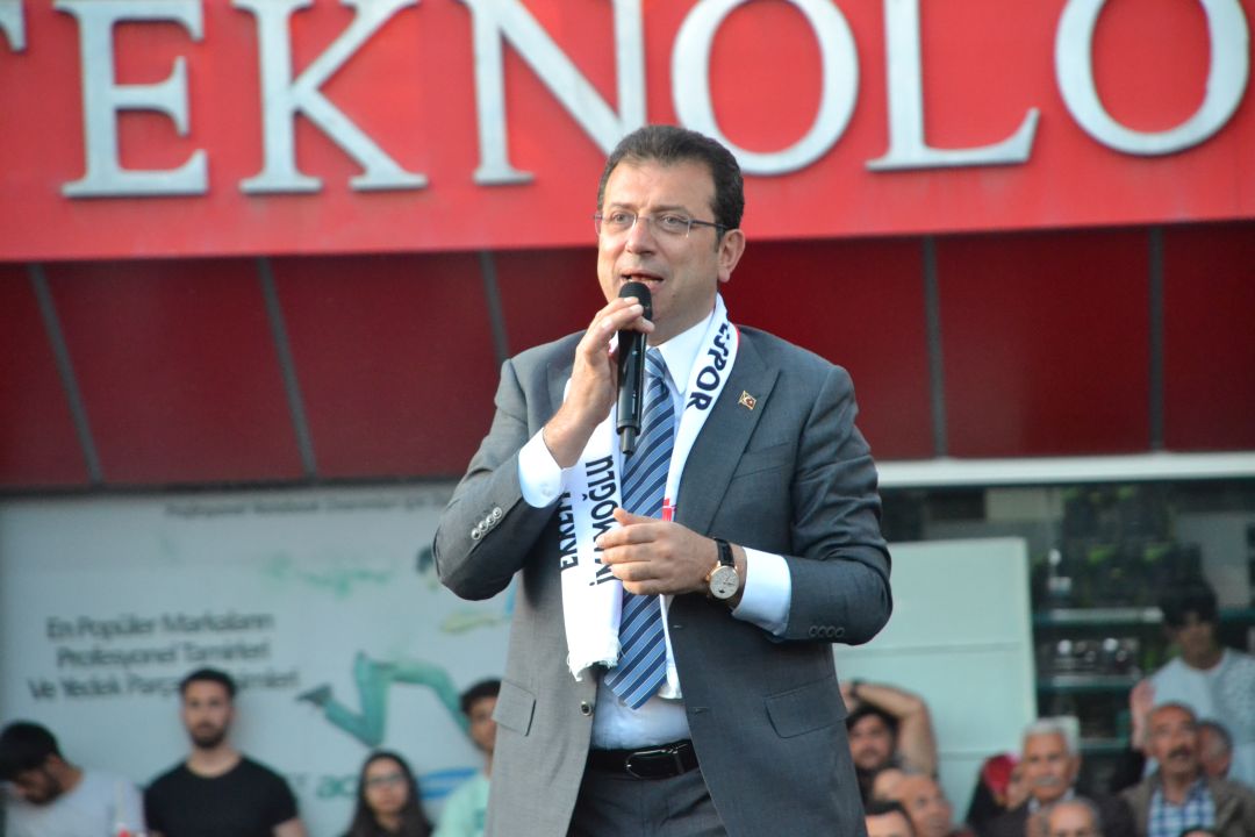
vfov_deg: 6.8
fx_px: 7059
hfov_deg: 10.2
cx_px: 628
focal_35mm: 202
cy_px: 418
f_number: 5.6
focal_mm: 135
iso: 2800
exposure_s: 1/125
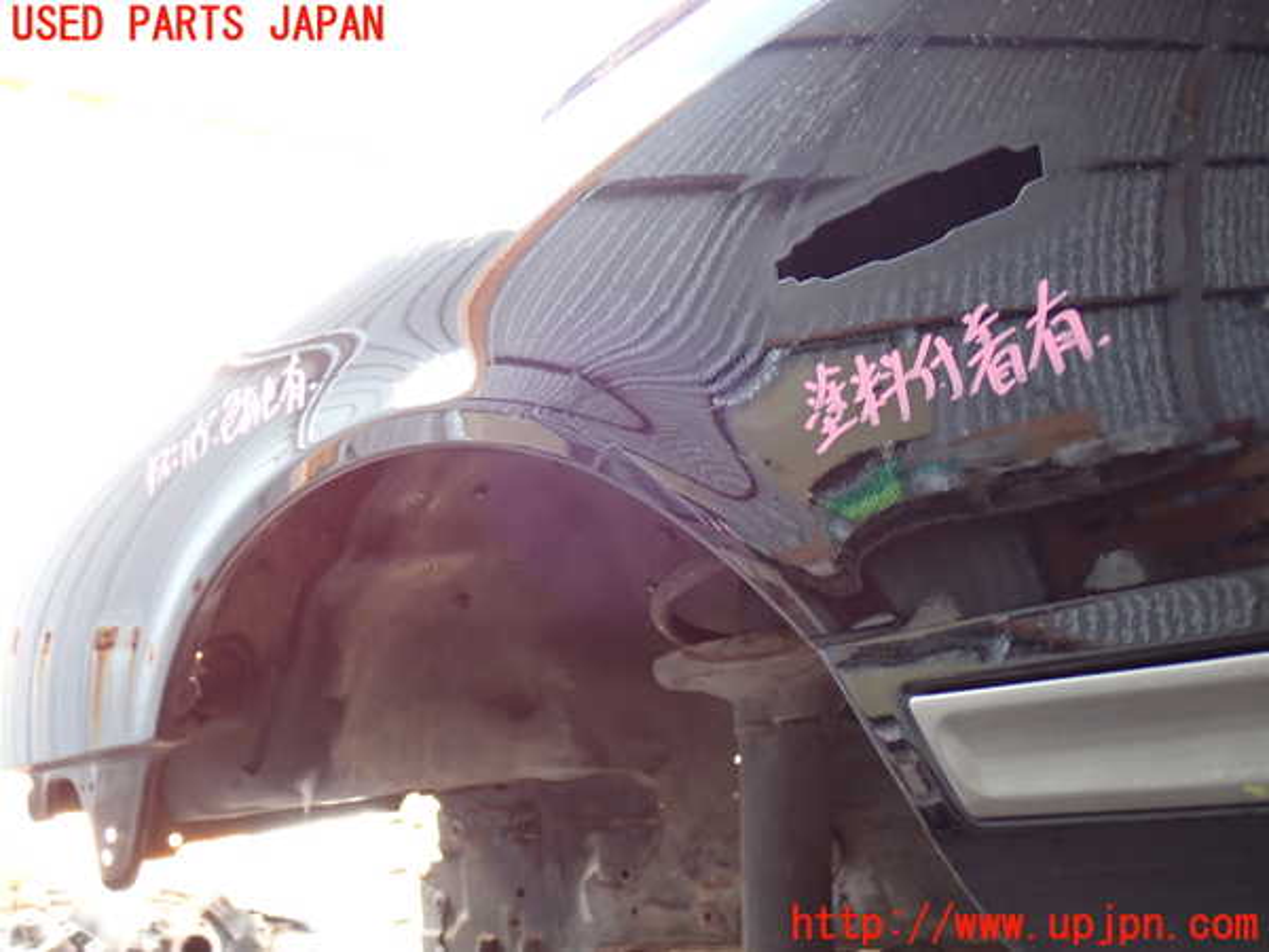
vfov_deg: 30.9
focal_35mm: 47
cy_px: 476
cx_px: 634
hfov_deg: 40.4
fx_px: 1723
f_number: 3.1
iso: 250
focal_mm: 8.4
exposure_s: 1/50
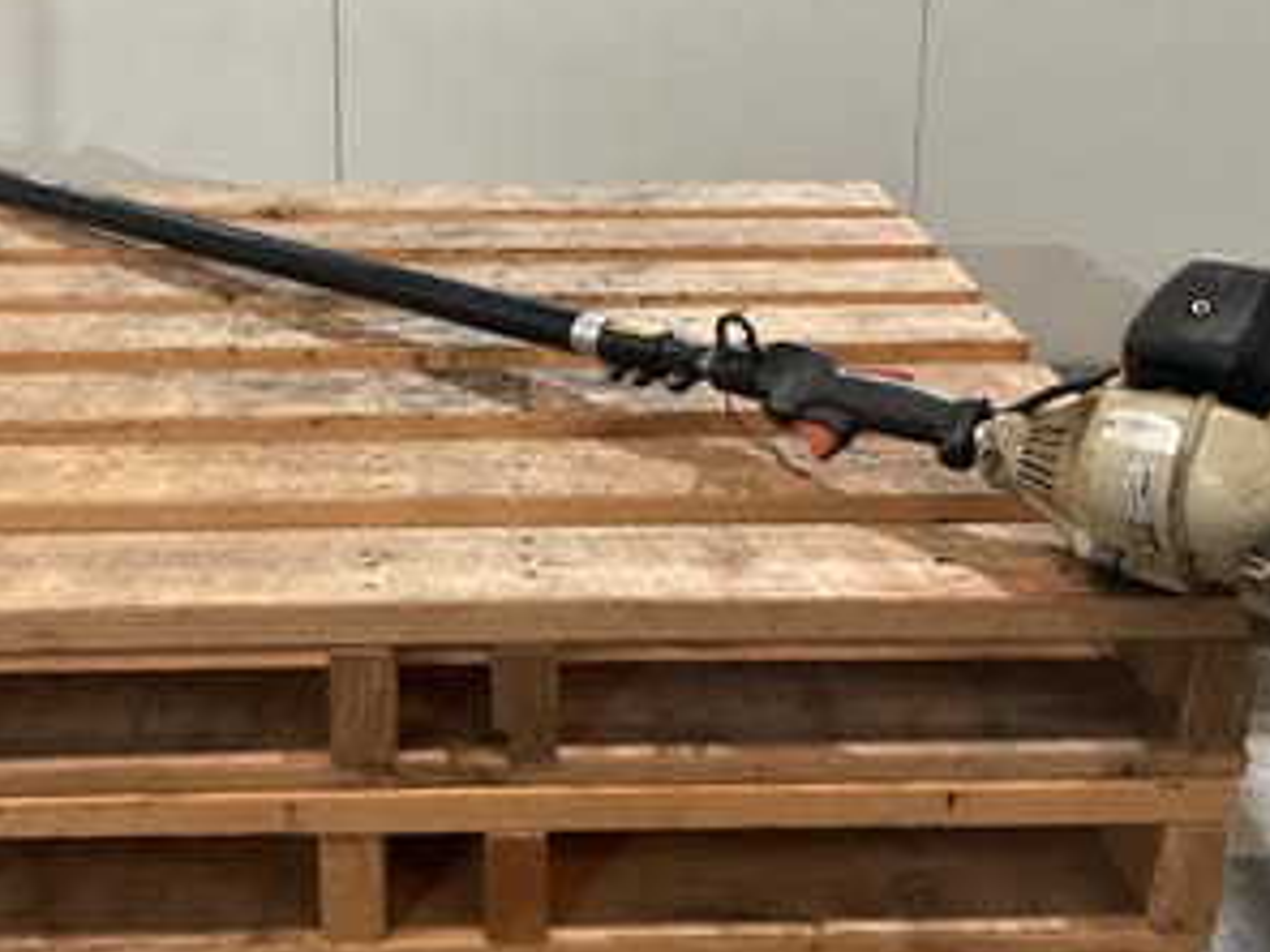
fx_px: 1798
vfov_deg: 29.3
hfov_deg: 38.8
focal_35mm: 49
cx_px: 511
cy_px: 264
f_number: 1.8
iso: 250
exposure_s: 1/33
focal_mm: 3
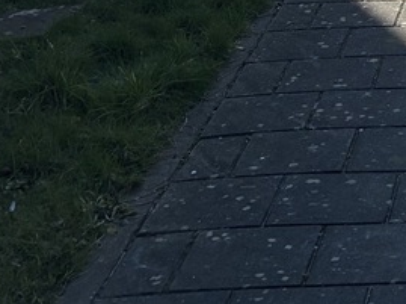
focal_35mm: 121
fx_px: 1417
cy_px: -374
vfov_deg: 10.8
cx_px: 682
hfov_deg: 14.7
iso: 50
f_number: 1.6
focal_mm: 5.96
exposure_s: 1/3650
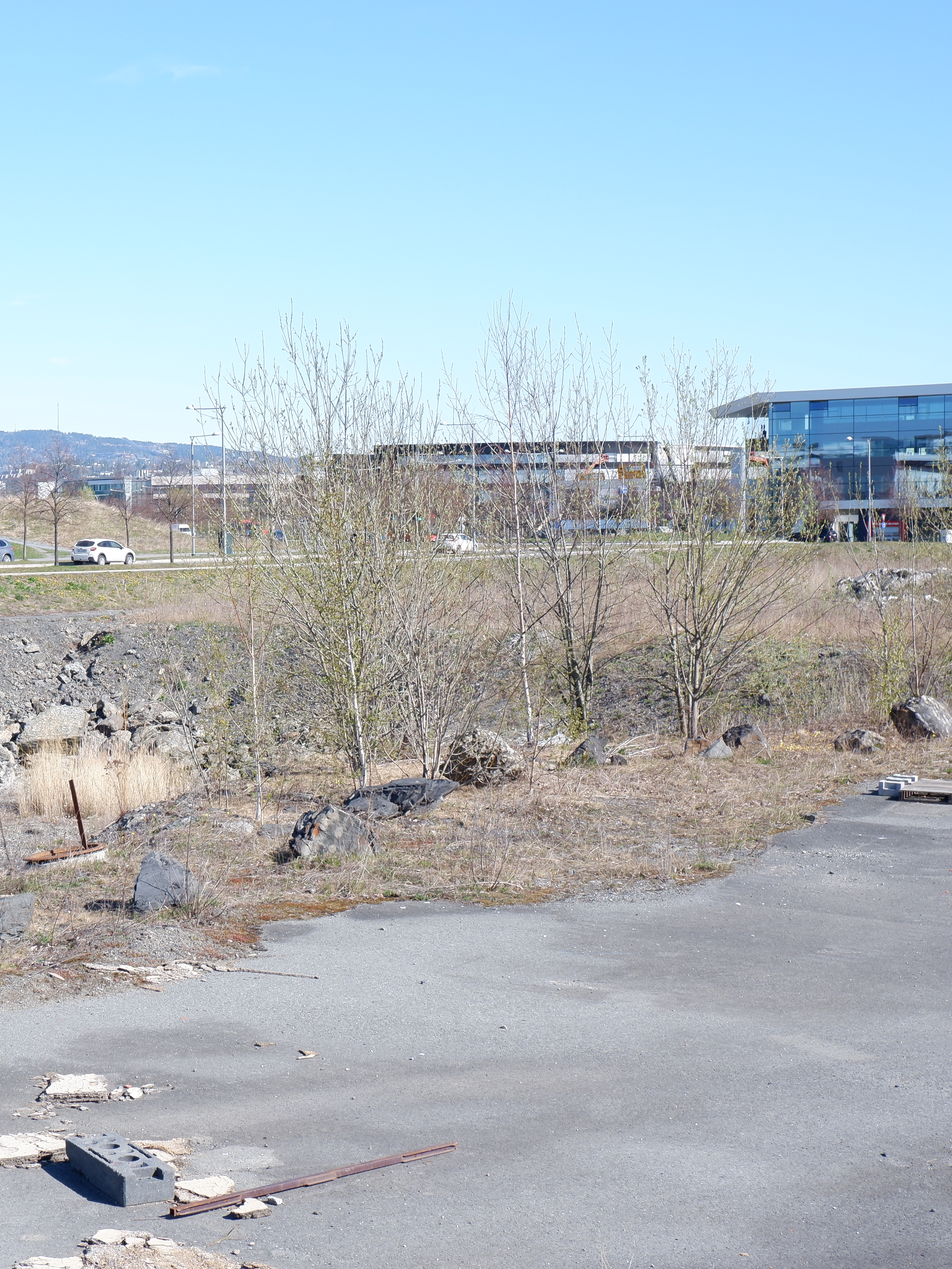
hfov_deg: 25.2
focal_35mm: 57
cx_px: 190
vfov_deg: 33.8
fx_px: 2090
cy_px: 642
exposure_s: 1/220
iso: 200
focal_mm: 26.4
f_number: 9
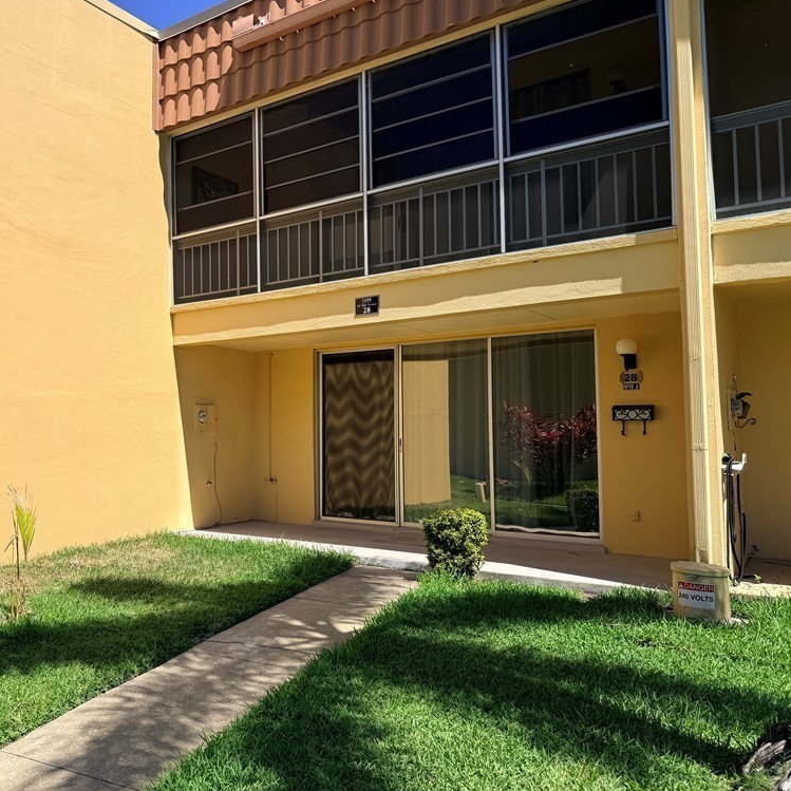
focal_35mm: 29
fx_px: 750
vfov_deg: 55.6
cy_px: 398
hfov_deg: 54.3
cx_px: 255
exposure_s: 1/5319
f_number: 1.78
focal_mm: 6.76
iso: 80
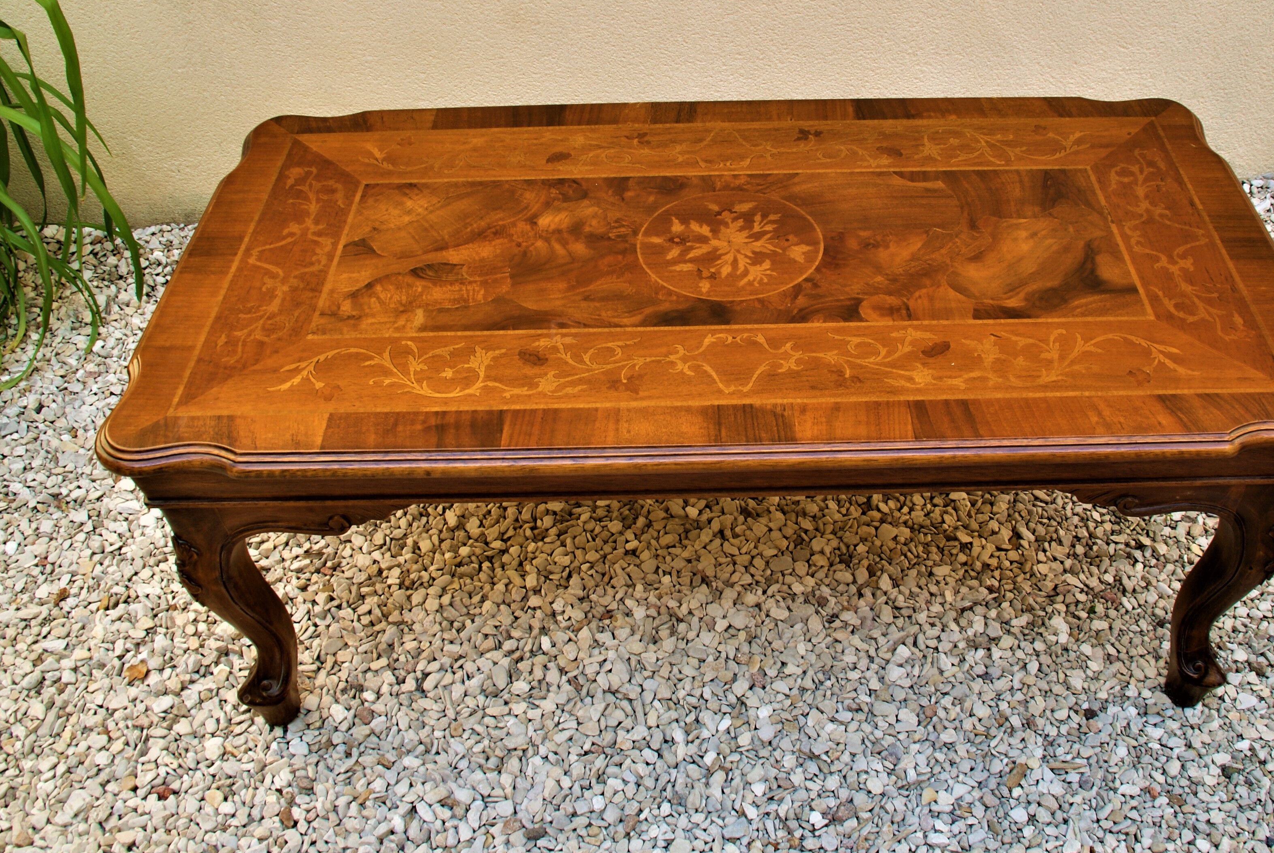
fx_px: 1311
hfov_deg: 51.6
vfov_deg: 36.0
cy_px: 355
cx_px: 740
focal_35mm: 37
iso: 100
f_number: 8
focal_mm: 20
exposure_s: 1/40
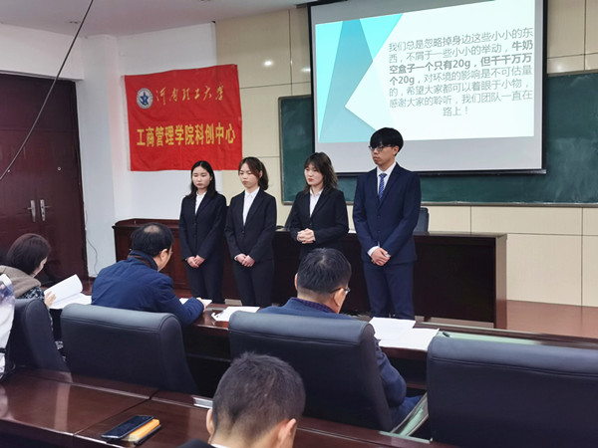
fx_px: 674
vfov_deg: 36.8
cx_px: 299
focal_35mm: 39
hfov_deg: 47.9
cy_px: 224
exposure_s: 1/50
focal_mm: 5.58
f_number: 1.8
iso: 125
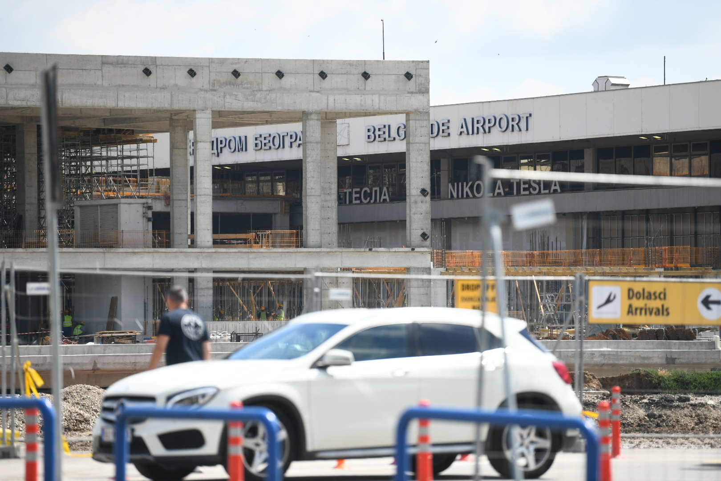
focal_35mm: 175
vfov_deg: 7.8
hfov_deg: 11.7
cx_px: 360
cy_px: 240
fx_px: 3505
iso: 640
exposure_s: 1/8000
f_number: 3.2
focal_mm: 175
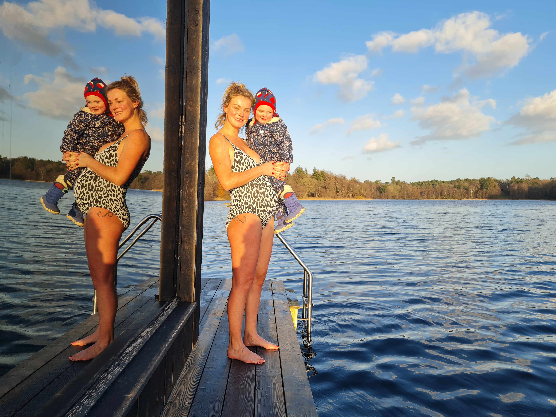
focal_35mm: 26
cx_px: 278
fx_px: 418
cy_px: 208
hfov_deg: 67.3
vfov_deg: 53.1
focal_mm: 5.4
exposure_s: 1/1024
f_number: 1.8
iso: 50
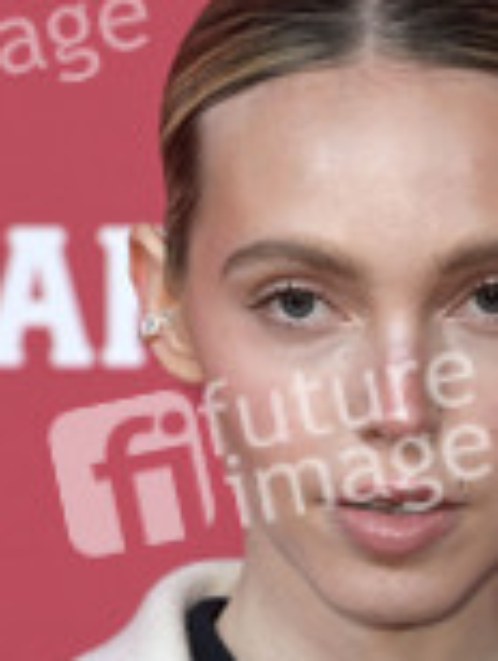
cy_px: 670
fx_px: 7613
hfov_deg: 3.7
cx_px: 395
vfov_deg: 5.0
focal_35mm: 398
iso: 1600
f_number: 5
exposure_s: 1/400
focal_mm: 160
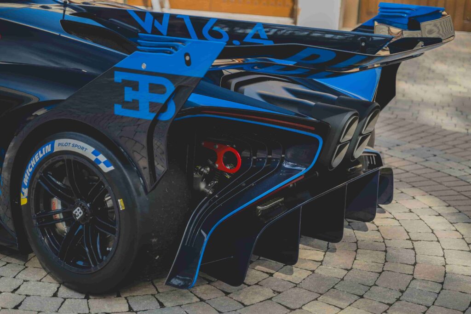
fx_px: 916
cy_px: 157
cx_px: 236
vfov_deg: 19.5
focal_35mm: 70
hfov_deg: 28.8
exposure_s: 1/250
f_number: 2.8
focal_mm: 70
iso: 200
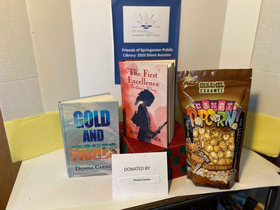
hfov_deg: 67.3
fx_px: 210
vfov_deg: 53.1
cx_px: 140
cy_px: 105
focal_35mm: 26
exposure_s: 1/60
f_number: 1.8
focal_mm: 4.25
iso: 125
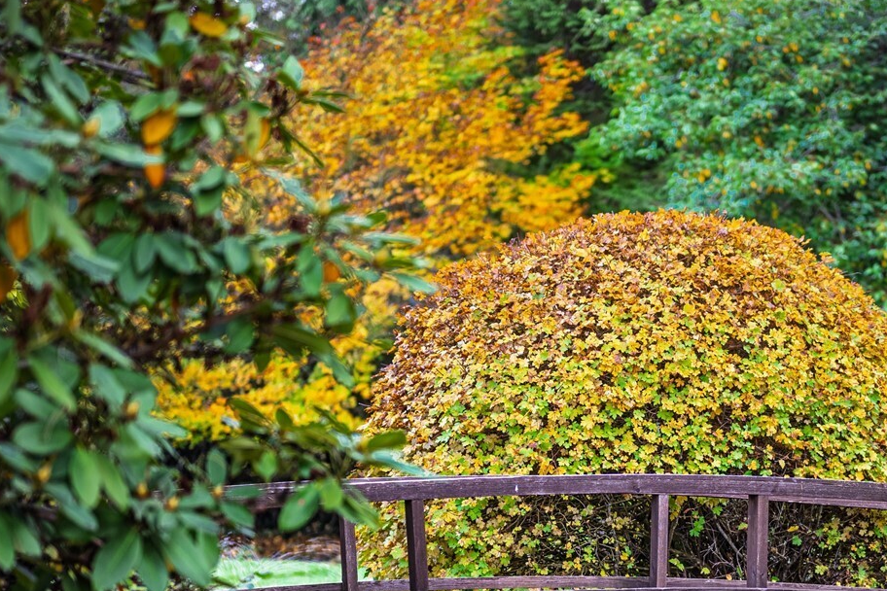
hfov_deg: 21.8
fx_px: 2291
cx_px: 640
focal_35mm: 93
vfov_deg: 14.6
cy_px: 491
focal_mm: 50
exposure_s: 1/800
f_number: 1.8
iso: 200
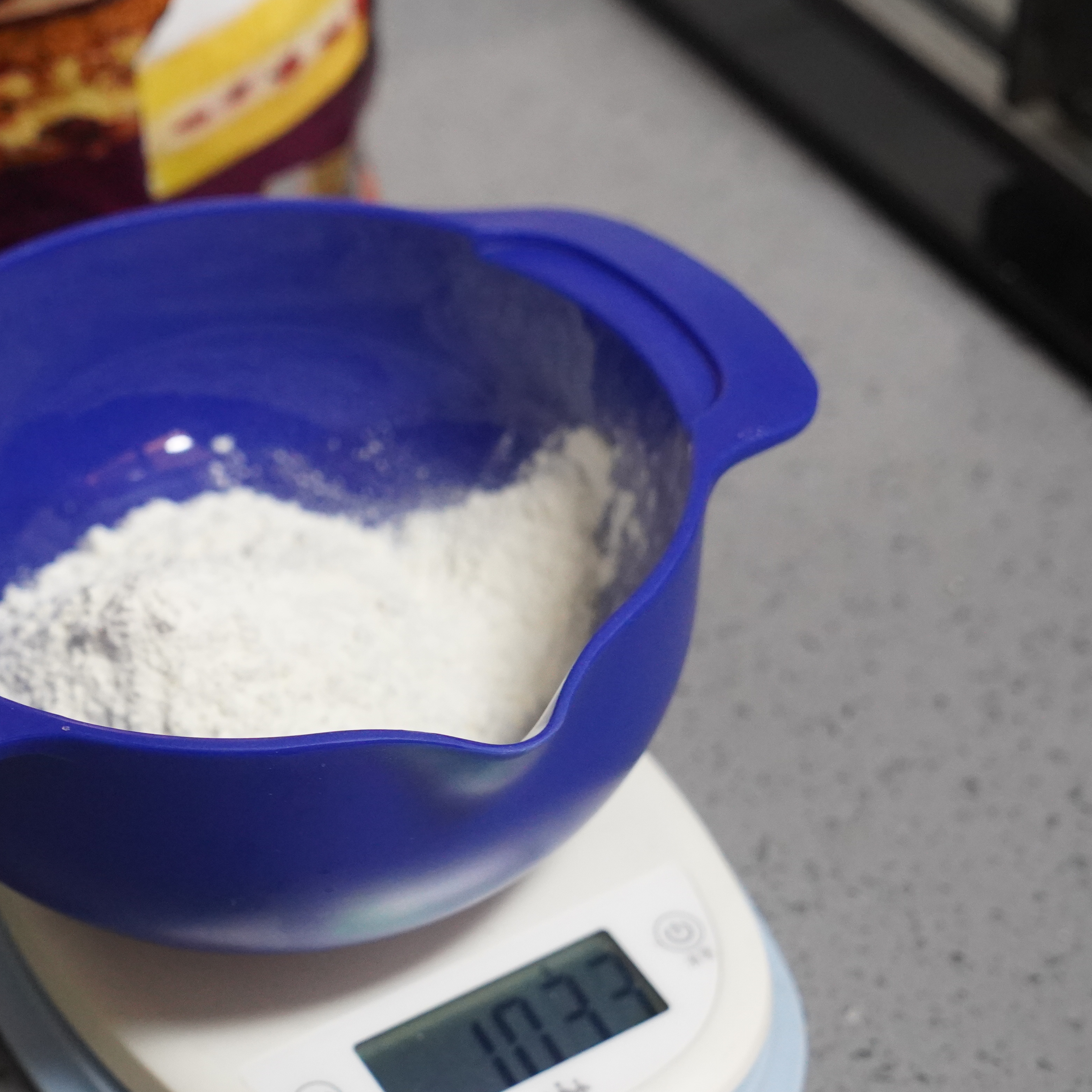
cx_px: 398
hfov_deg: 20.8
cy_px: 683
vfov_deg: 20.8
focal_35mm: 83
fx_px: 2962
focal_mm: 51
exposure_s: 1/60
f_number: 5
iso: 5000
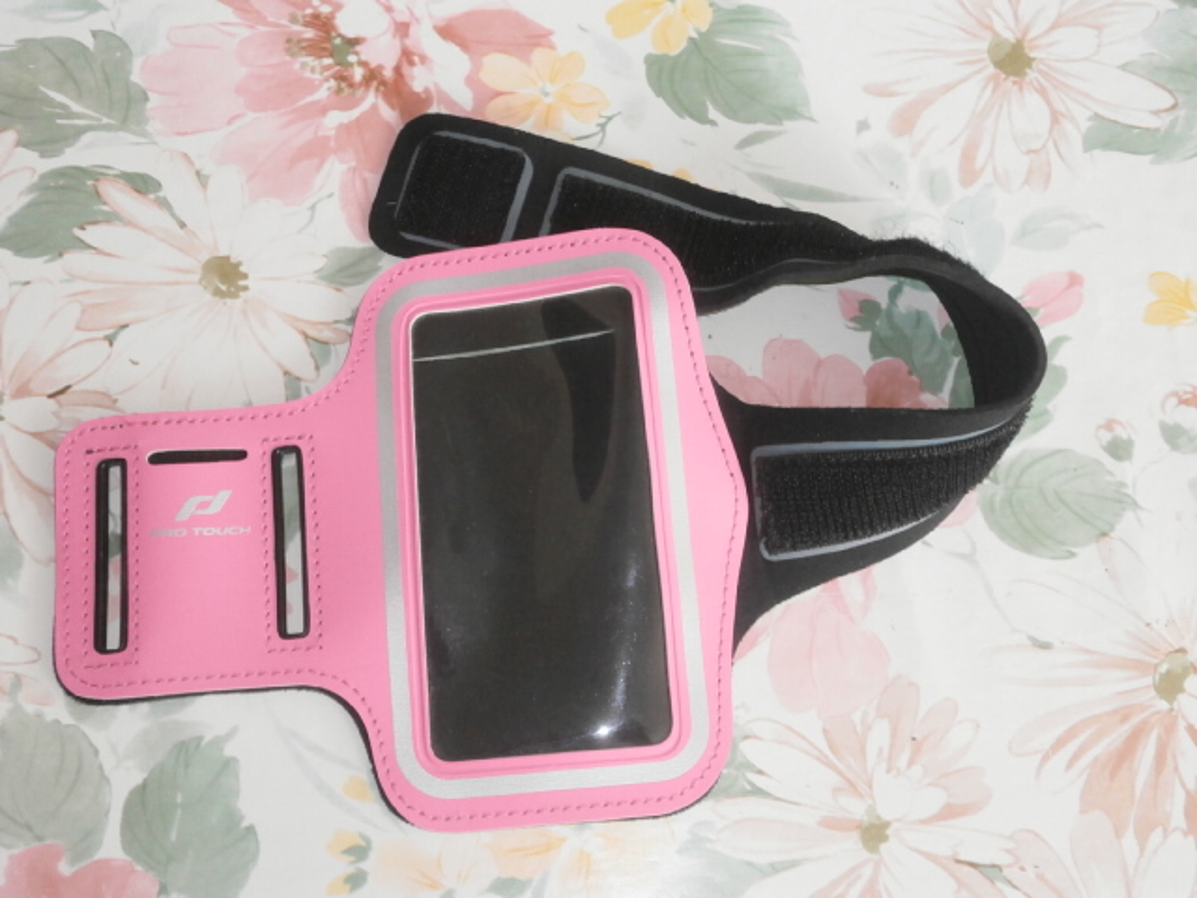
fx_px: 1625
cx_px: 598
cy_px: 449
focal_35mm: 47
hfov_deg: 40.4
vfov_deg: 30.9
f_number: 3.4
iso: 200
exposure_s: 1/40
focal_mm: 8.3
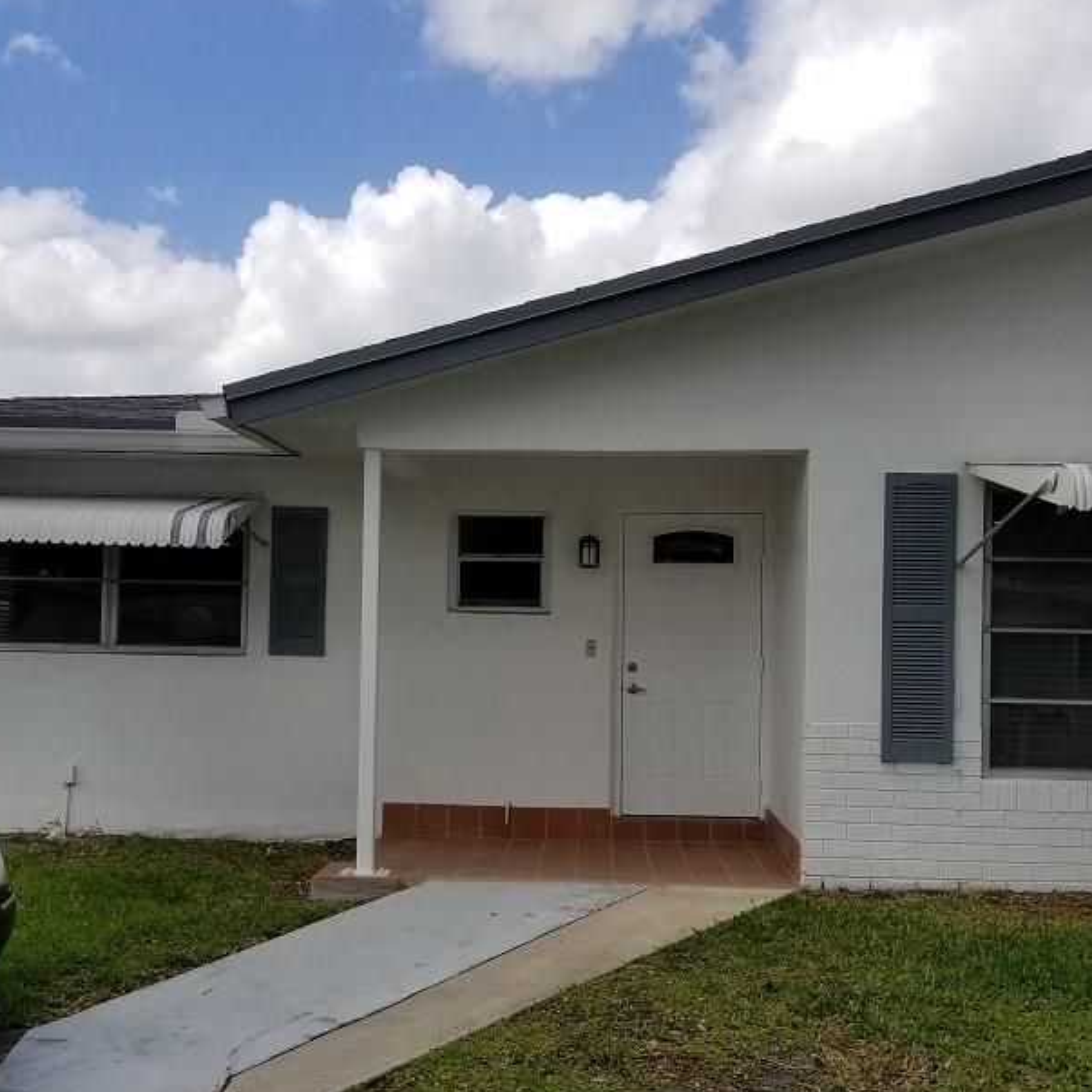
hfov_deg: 42.8
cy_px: 679
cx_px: 531
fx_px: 1392
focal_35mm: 39
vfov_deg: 42.5
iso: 50
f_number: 1.7
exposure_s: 1/3136
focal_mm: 4.25
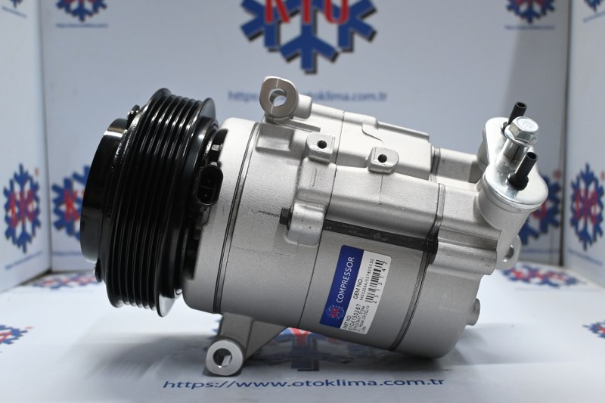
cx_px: 302
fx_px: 630
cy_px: 202
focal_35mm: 38
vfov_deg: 35.5
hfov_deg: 51.3
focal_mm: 25
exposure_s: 1/125
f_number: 4.2
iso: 1400
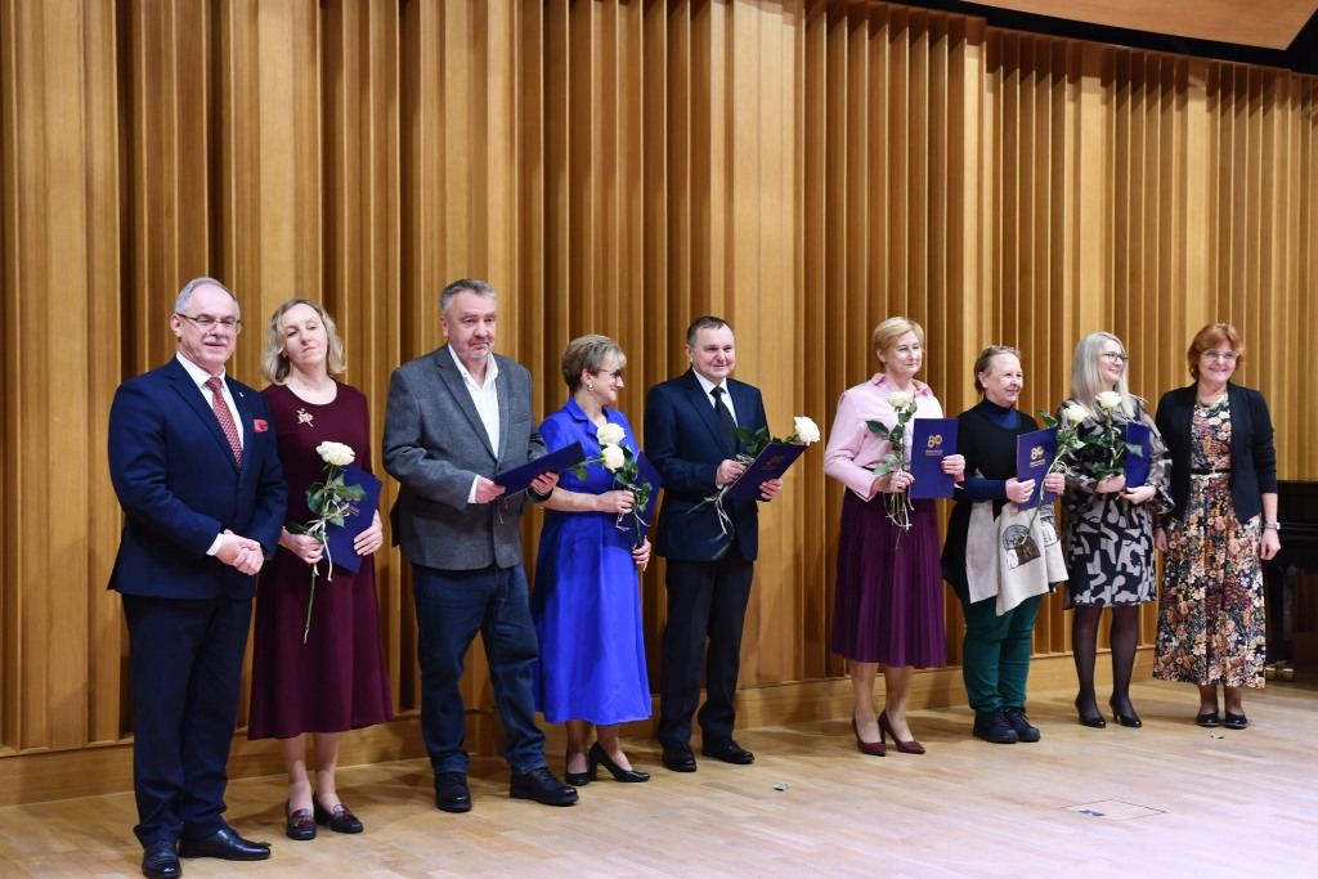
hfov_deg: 38.2
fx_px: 1904
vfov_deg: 26.0
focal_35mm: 52
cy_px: 440
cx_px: 659
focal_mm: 35
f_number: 3.2
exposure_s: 1/40
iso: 640
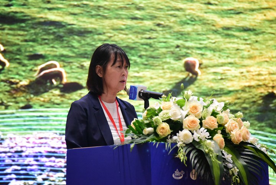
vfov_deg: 4.6
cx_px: 138
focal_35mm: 300
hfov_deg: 6.9
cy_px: 92
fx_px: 2301
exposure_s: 1/640
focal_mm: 300
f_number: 5.6
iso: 12800
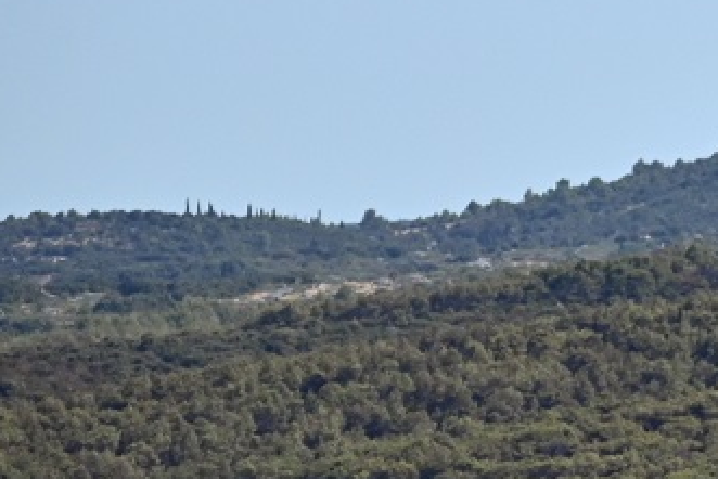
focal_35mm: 566
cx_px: 1345
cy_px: 118
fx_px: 11293
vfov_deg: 2.4
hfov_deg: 3.6
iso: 250
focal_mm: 125
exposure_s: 1/4000
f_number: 4.8
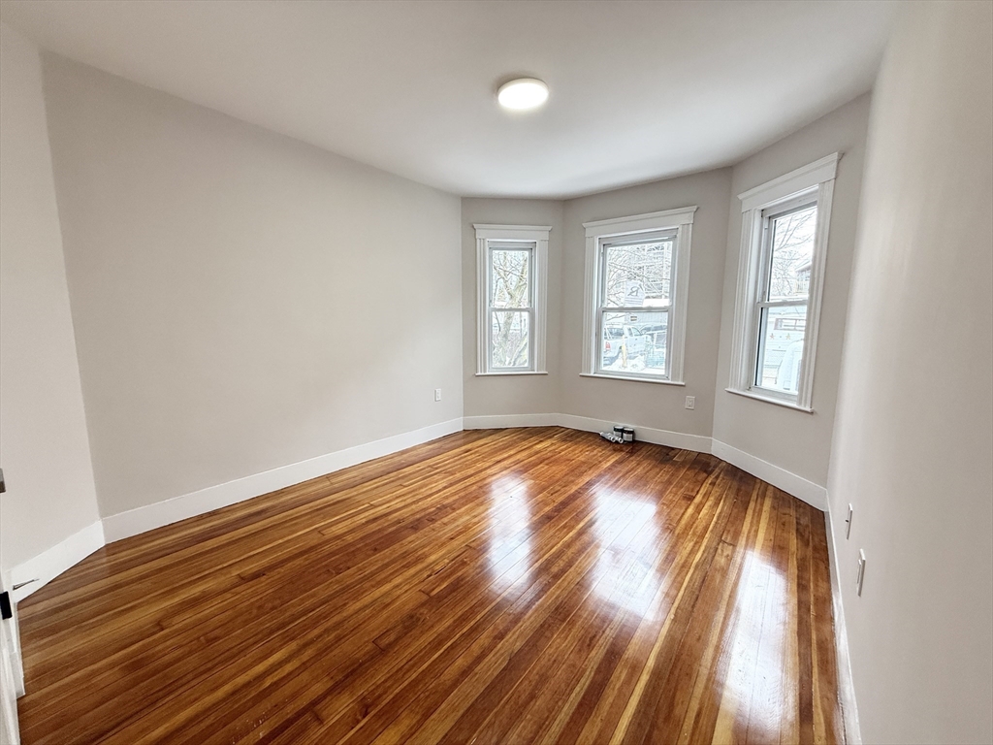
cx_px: 496
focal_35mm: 14
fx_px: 402
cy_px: 372
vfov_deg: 85.7
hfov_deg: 102.1
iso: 125
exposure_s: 1/120
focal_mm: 2.22
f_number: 2.2
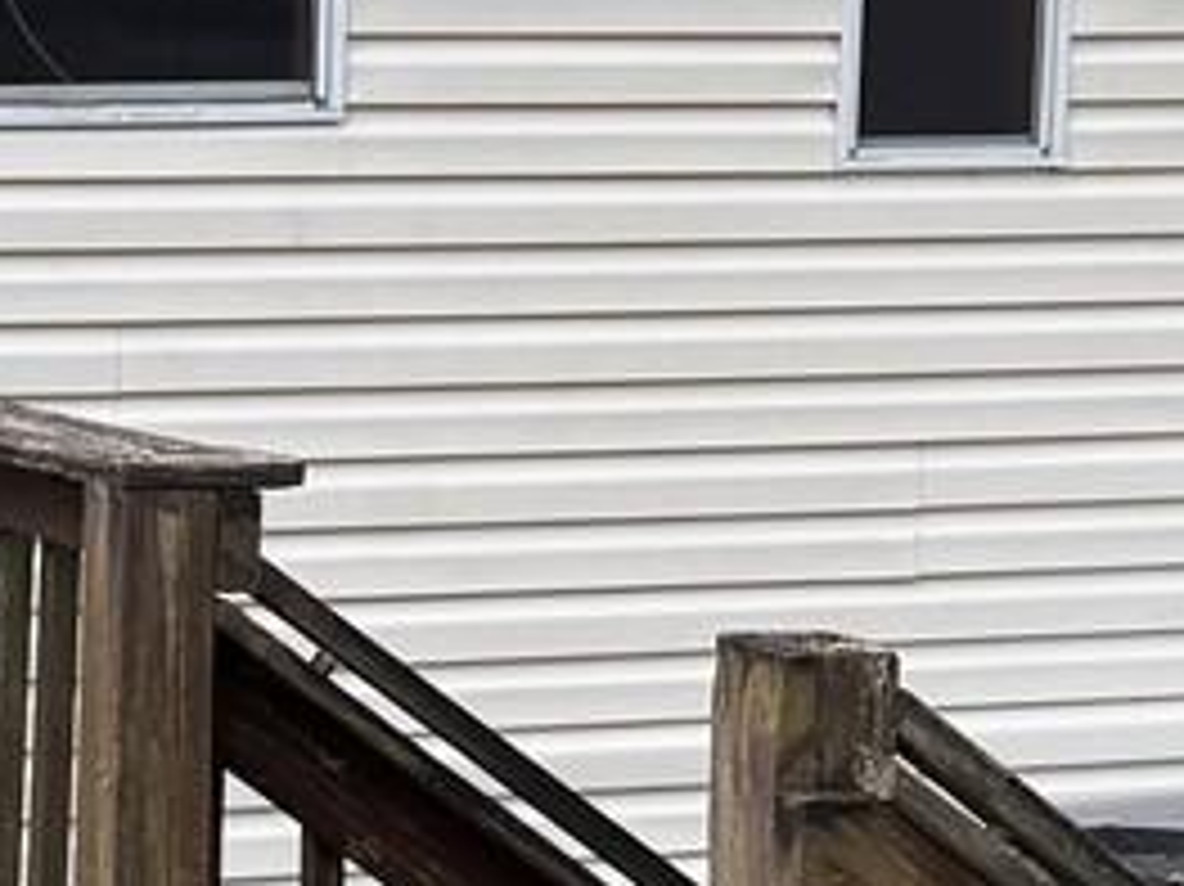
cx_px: -167
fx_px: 4991
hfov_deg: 13.2
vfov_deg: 10.2
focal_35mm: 146
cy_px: 508
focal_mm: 6.76
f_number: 1.78
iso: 64
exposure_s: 1/188
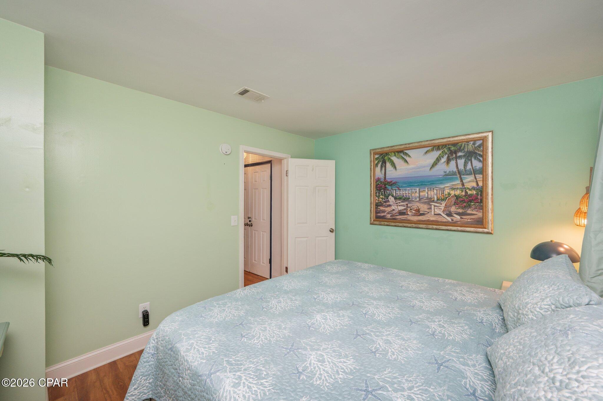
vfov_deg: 81.1
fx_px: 234
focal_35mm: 14
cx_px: 302
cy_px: 200
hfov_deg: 104.3
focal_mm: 14
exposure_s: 1/30
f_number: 9
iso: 400
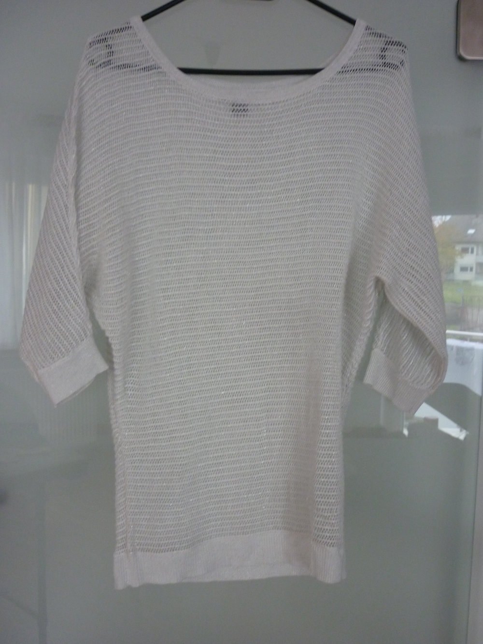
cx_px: 242
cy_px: 322
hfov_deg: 43.0
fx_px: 614
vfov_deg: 55.3
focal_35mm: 33
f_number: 2.8
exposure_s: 1/30
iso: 250
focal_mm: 5.5
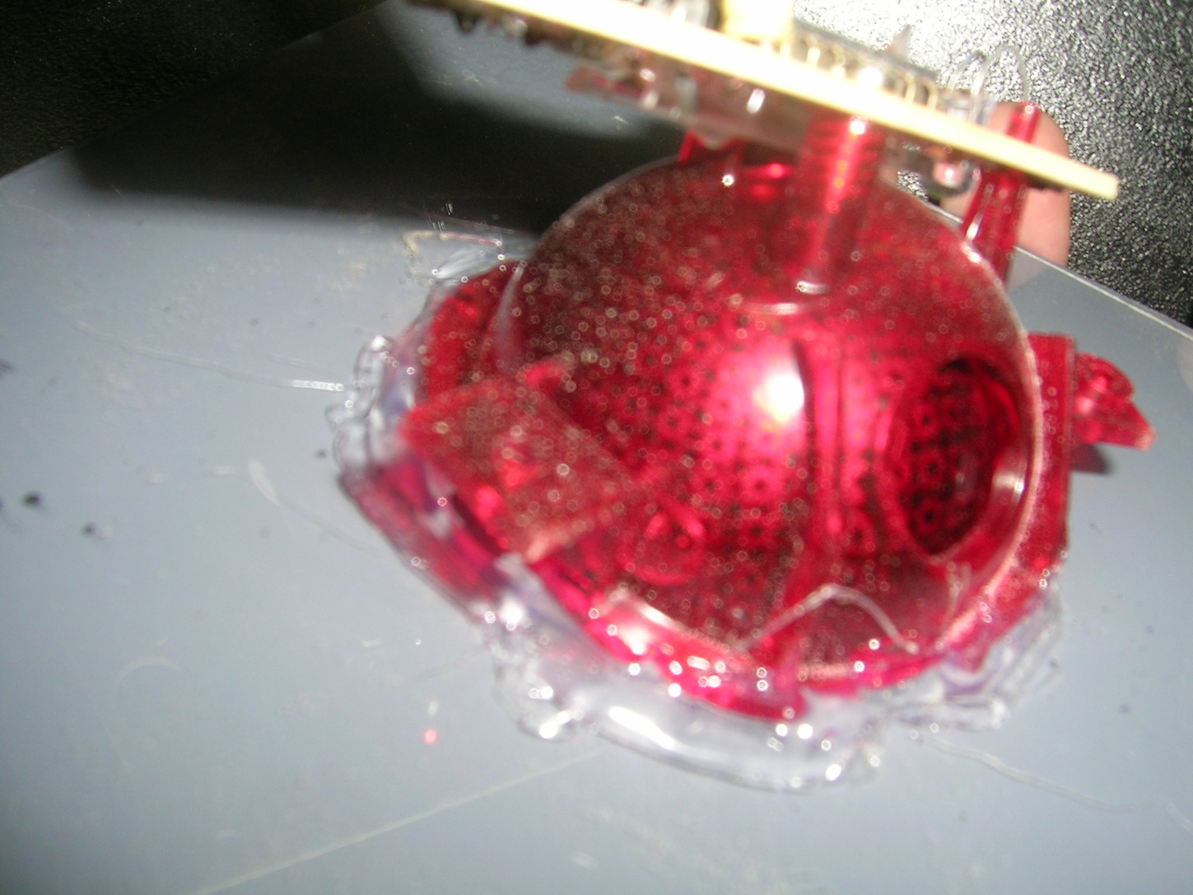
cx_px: 596
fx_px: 1206
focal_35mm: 35
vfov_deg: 40.7
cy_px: 448
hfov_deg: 52.6
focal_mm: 5.4
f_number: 4.8
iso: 50
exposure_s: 1/60.1
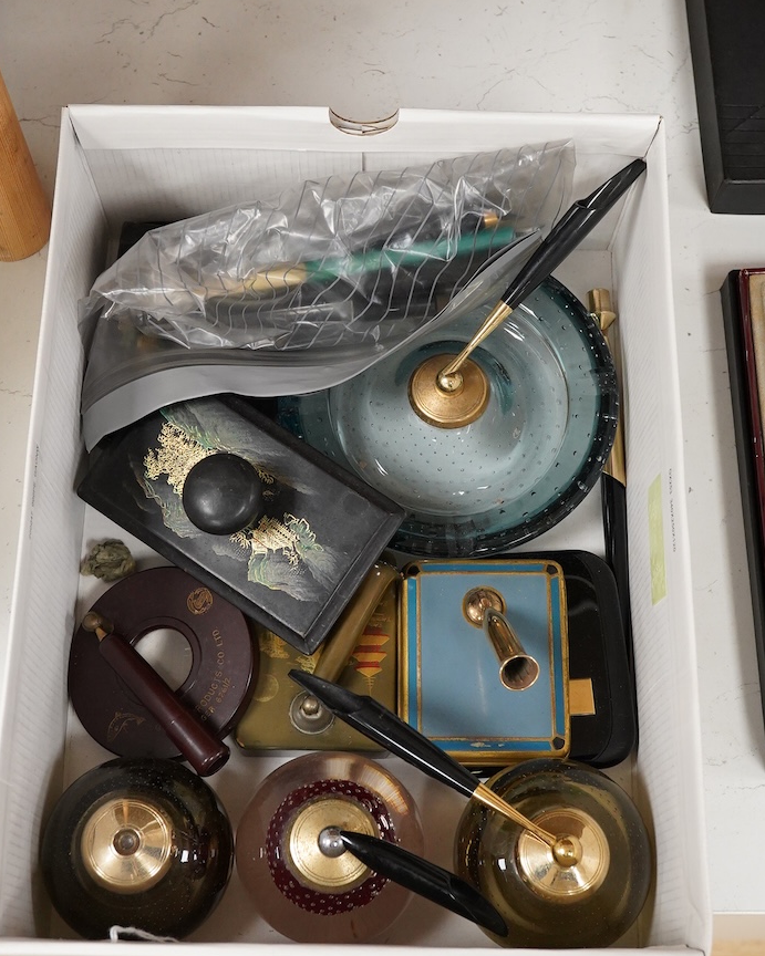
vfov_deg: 34.1
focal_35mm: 55
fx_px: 1557
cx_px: 351
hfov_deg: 27.6
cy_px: 460
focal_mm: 30
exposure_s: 1/100
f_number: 10
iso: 2500
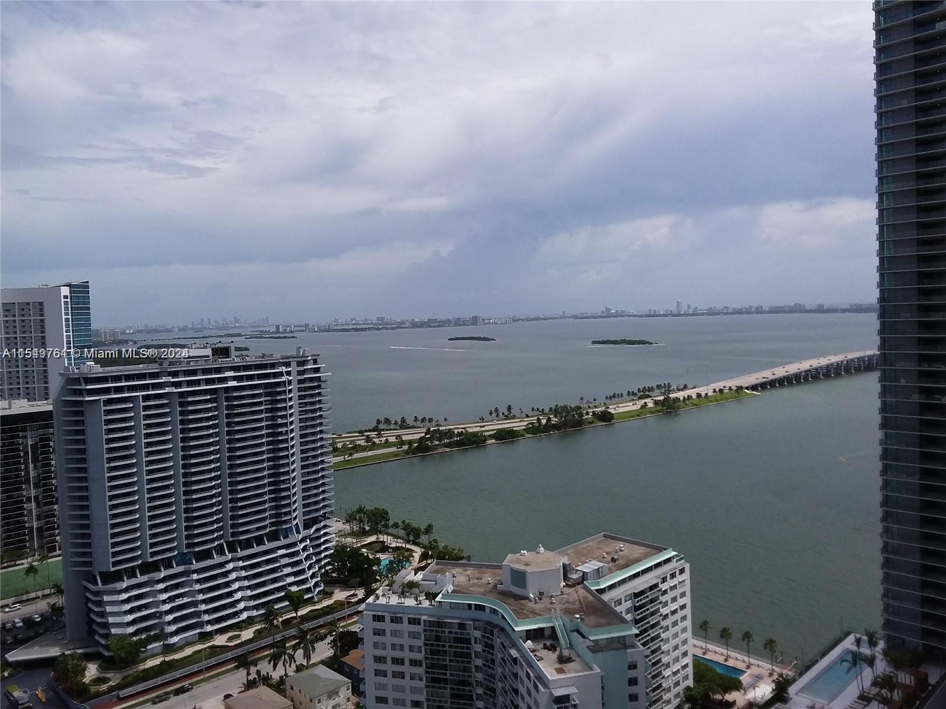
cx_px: 473
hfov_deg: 65.3
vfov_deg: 51.4
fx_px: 738
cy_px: 354
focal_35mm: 27
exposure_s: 1/3552
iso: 40
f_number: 1.9
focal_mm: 2.91
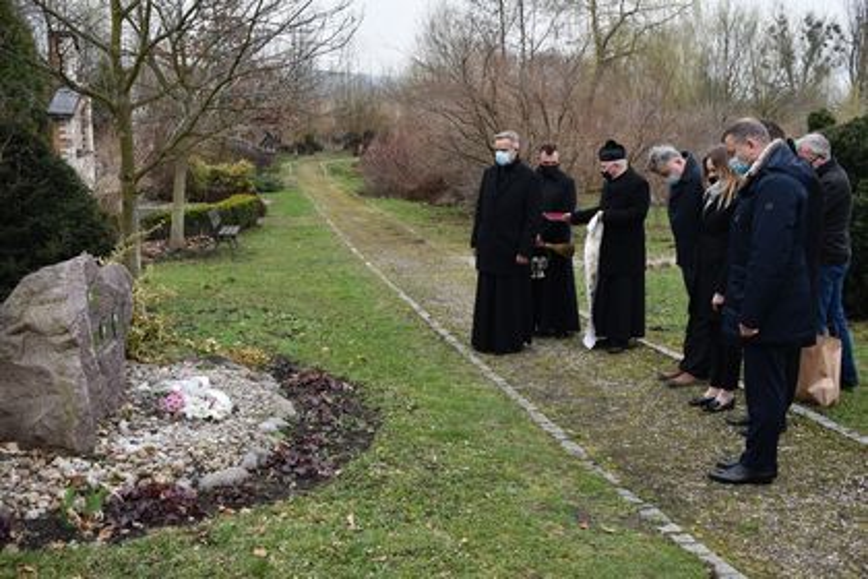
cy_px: 290
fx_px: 904
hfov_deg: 51.3
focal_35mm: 38
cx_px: 434
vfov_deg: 35.5
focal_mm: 25
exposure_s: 1/100
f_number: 5
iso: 400
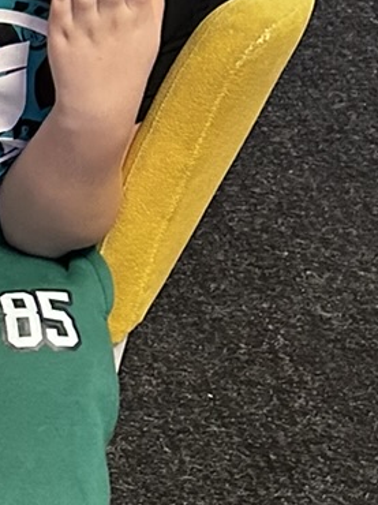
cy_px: 145
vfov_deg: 13.7
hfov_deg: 9.3
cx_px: -508
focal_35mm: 144
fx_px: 2099
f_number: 1.5
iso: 320
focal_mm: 5.7
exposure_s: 1/59
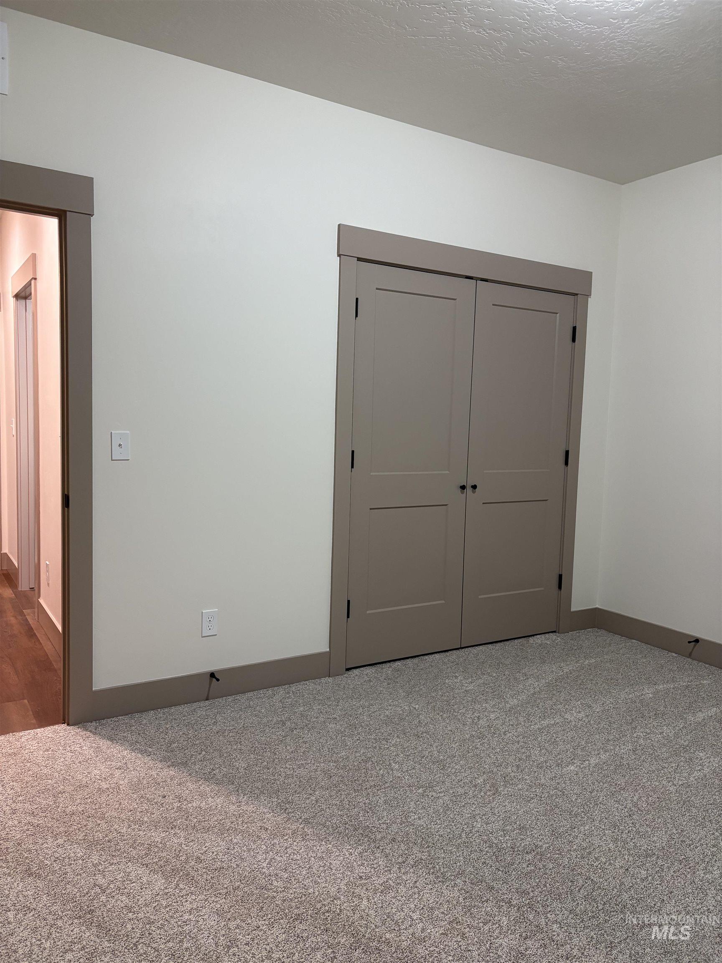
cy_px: 482
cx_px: 361
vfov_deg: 67.3
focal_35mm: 26
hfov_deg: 53.1
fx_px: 723
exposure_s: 1/60
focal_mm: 5.96
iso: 160
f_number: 1.6
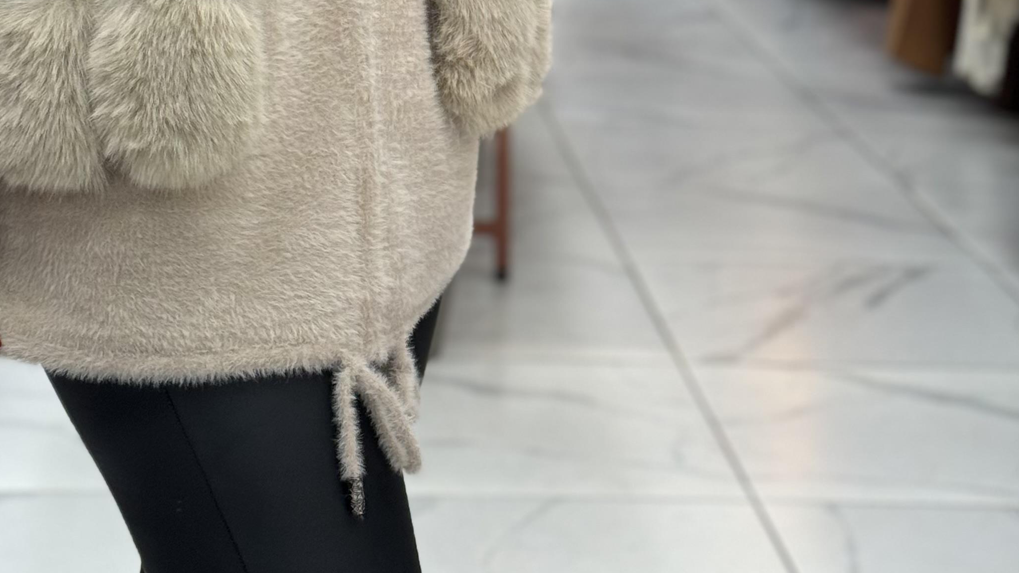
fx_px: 2783
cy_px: -277
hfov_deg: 20.6
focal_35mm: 103
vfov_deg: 11.3
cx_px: 273
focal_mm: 6.76
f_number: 1.78
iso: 64
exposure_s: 1/50
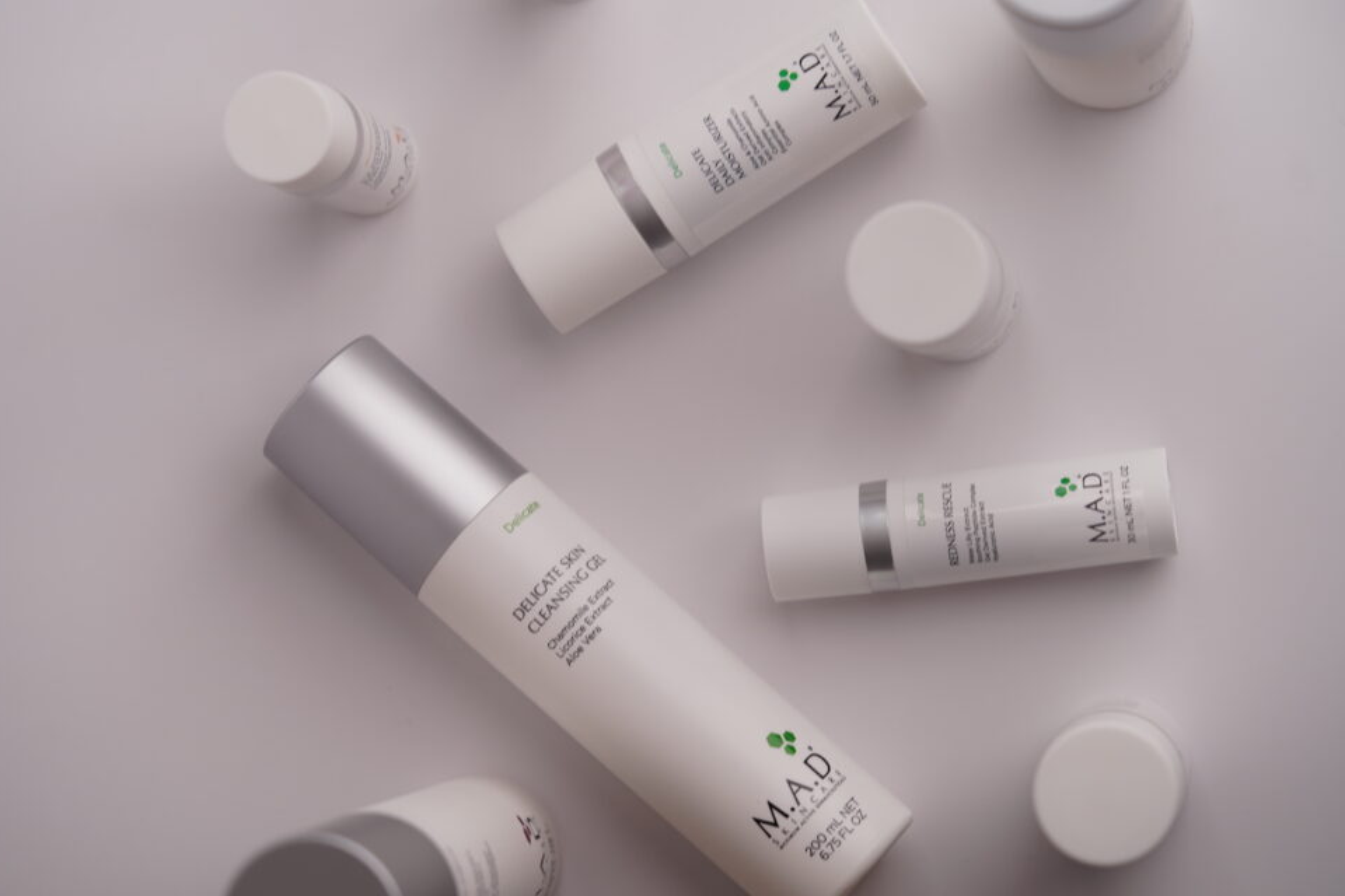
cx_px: 633
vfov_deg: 14.3
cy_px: 456
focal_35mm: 96
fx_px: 3586
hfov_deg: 21.2
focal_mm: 90
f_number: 4
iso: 100
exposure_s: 1/200
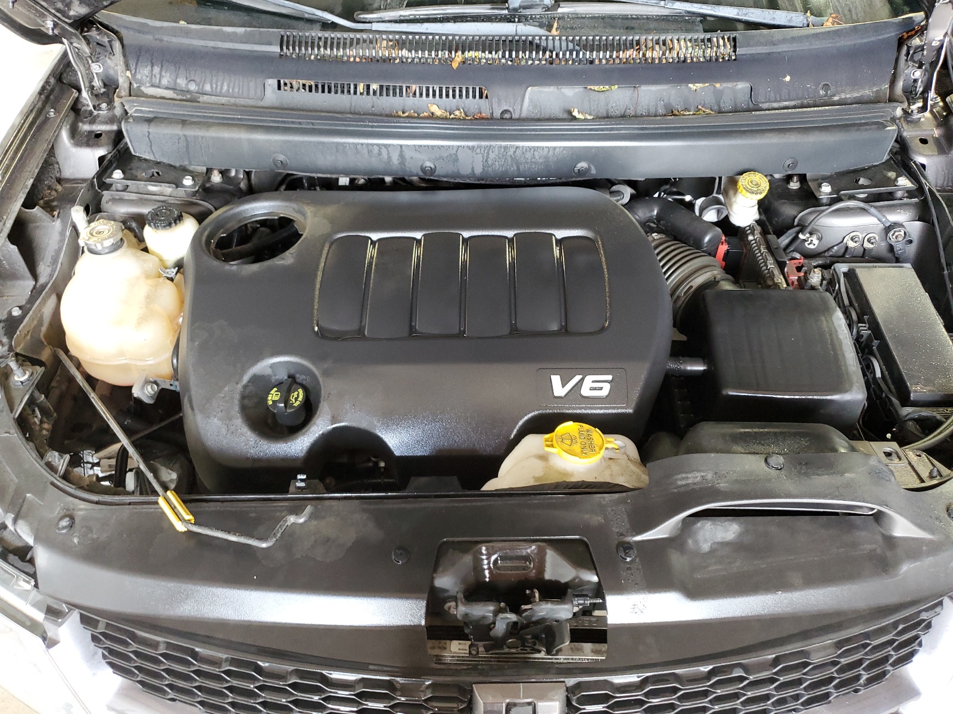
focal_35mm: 26
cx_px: 476
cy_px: 357
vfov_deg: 53.1
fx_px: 716
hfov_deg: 67.3
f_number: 1.5
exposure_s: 1/60.2
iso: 182
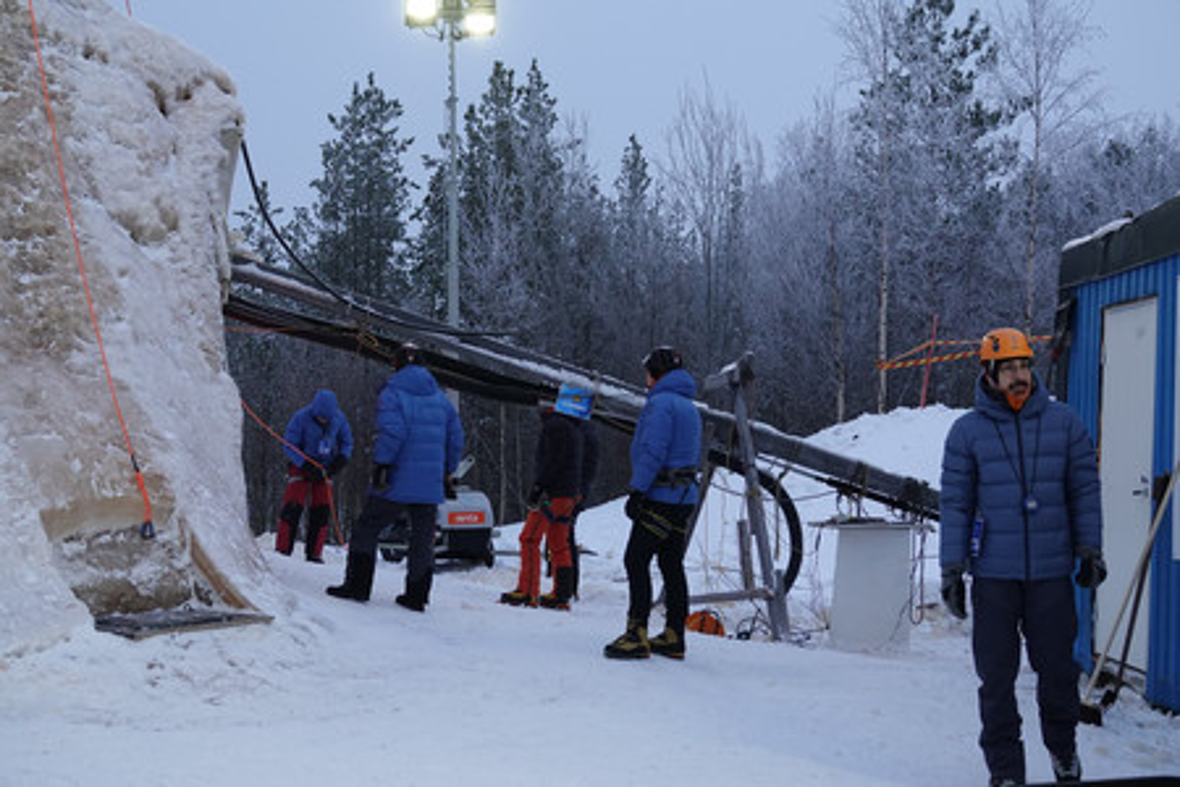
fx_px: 1573
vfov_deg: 28.1
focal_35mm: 48
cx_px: 590
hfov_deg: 41.1
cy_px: 394
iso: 640
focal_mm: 17.55
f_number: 3.2
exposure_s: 1/400
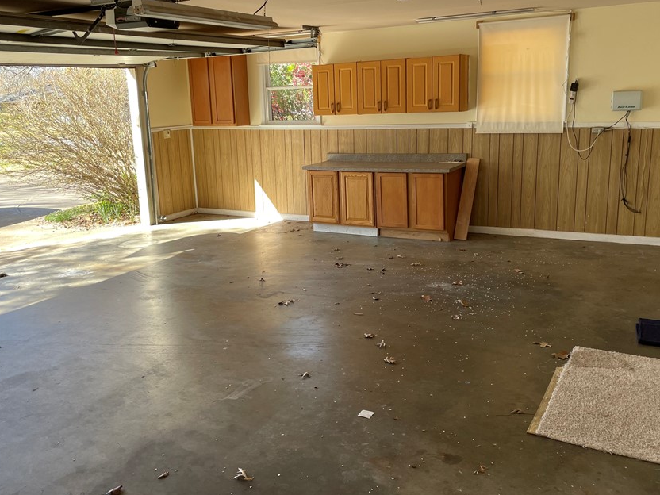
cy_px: 226
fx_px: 610
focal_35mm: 32
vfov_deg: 44.1
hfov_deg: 56.8
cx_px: 318
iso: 32
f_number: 1.6
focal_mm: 4.2
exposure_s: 1/132
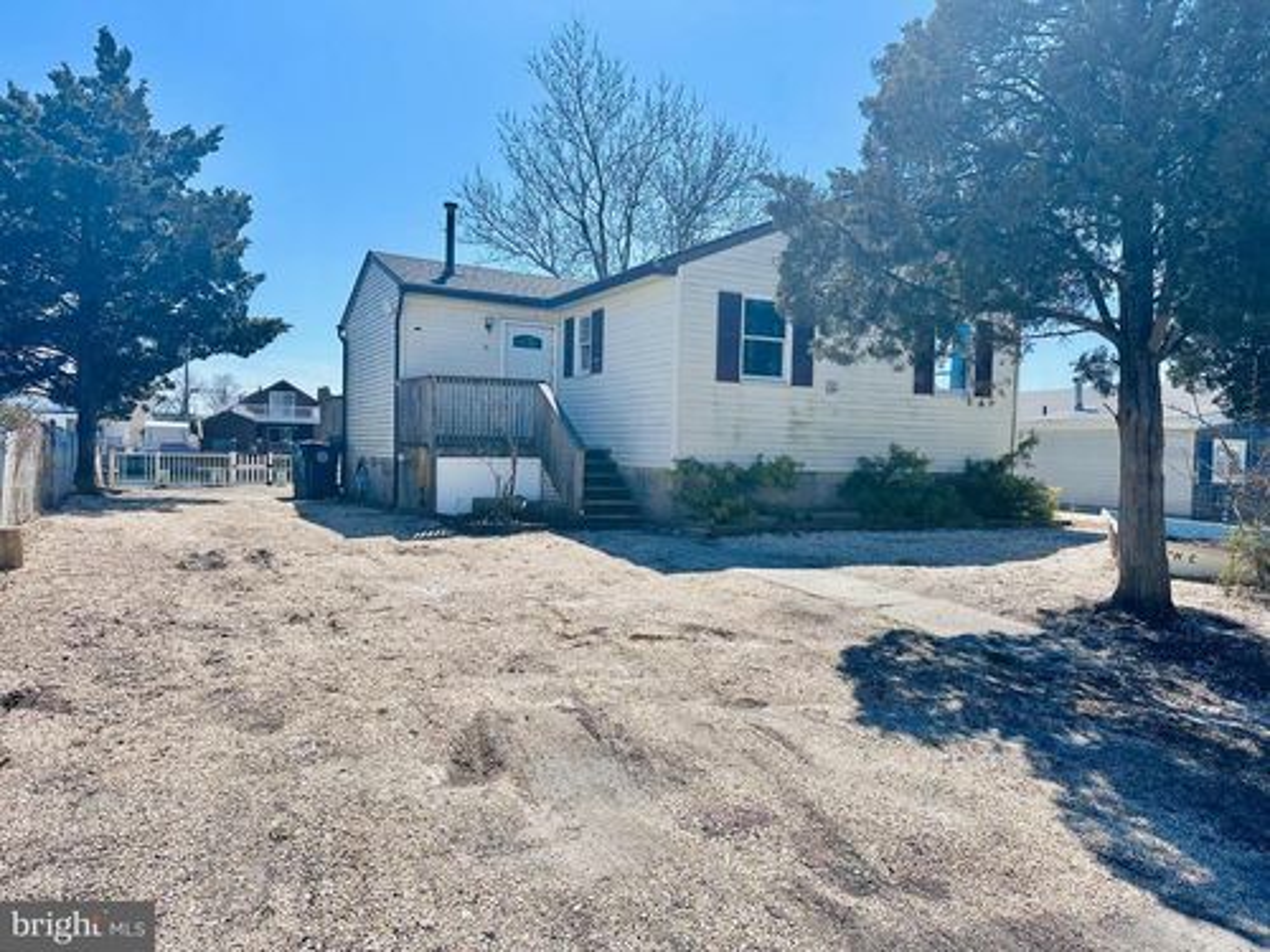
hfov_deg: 71.6
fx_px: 881
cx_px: 635
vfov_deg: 56.8
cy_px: 476
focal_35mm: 24
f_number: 1.78
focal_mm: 6.86
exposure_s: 1/6623
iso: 80
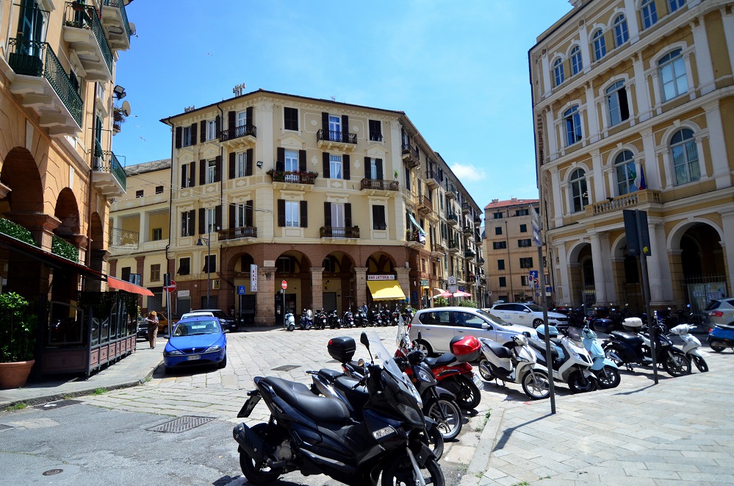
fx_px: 397
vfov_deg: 63.0
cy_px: 243
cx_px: 367
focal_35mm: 20
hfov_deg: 85.6
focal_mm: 13
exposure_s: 1/8000
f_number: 4
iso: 900
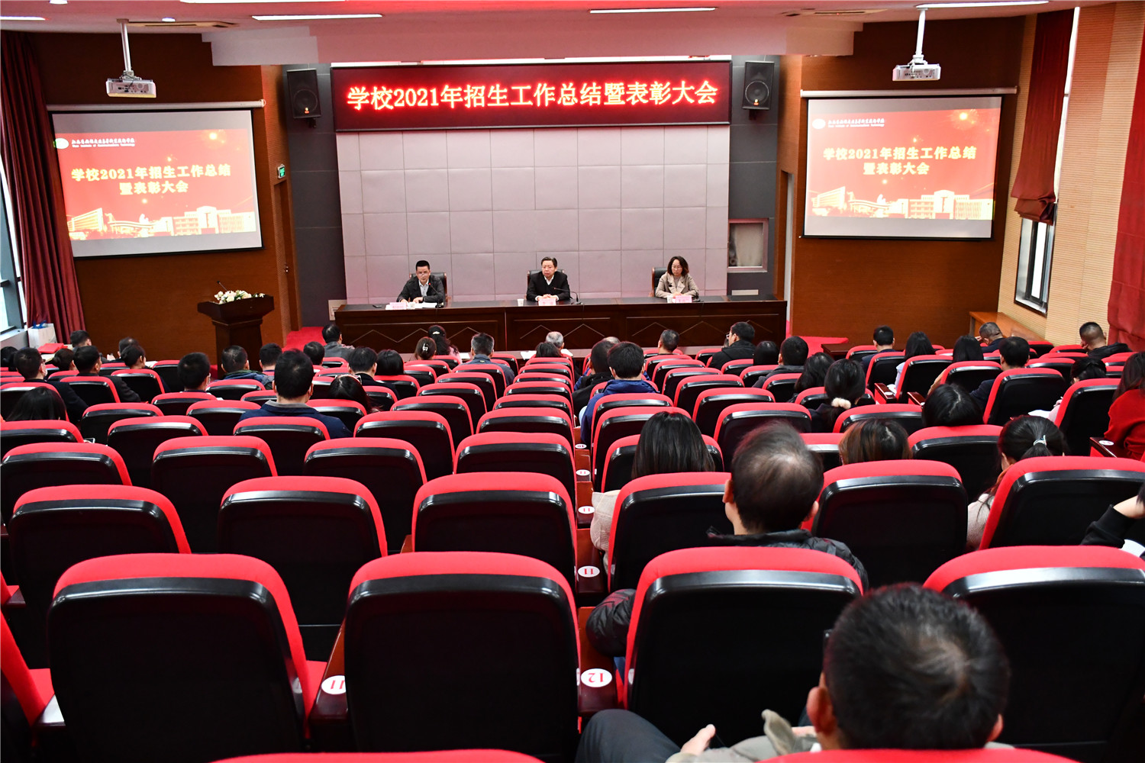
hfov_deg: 53.1
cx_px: 572
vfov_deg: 36.9
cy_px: 382
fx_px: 1145
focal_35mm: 36
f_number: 3.8
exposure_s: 1/90
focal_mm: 24
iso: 3200
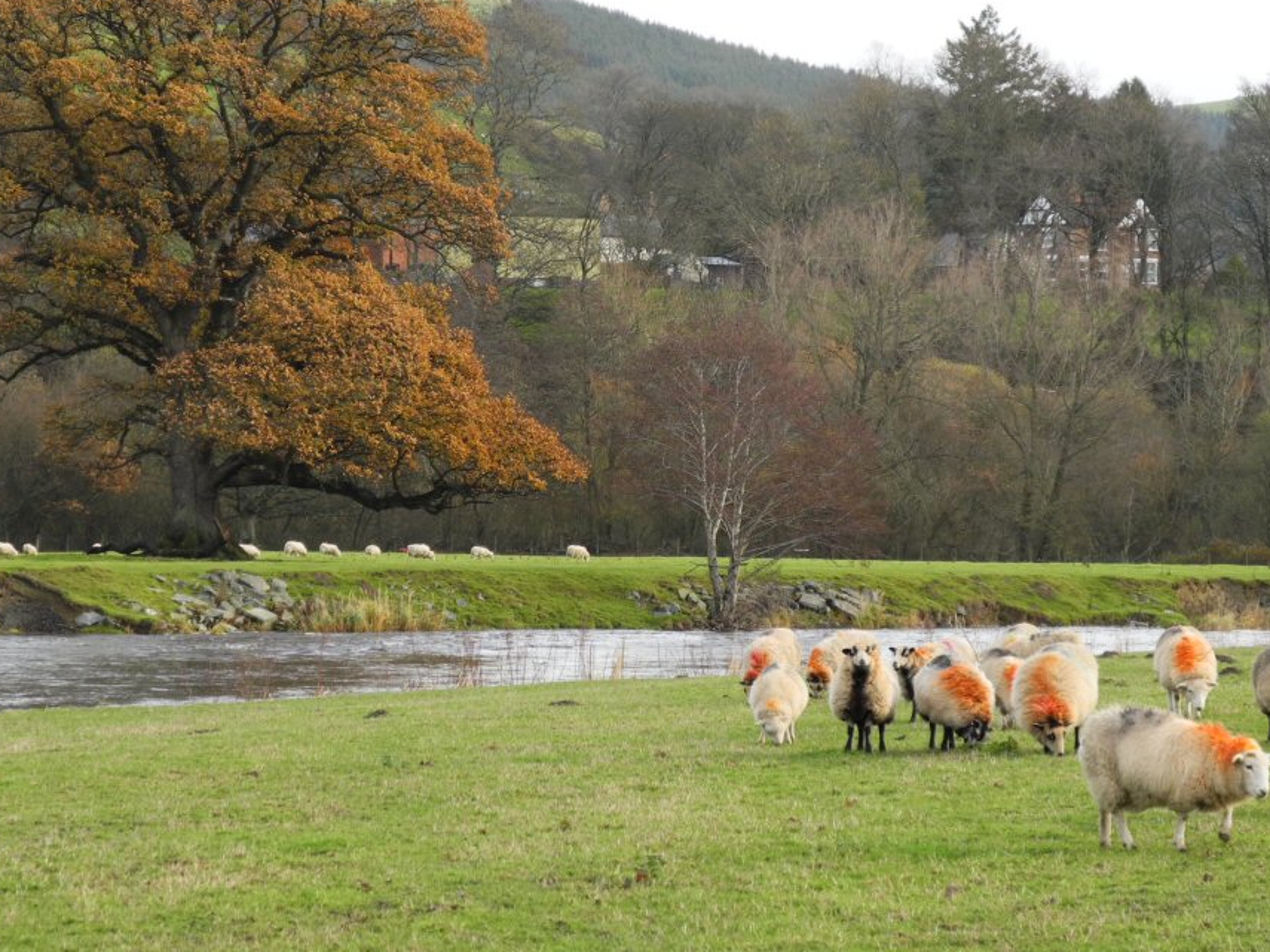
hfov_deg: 11.8
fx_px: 6126
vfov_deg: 8.9
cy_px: 480
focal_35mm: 167
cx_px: 683
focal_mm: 25.4
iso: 100
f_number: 4.5
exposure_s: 1/118
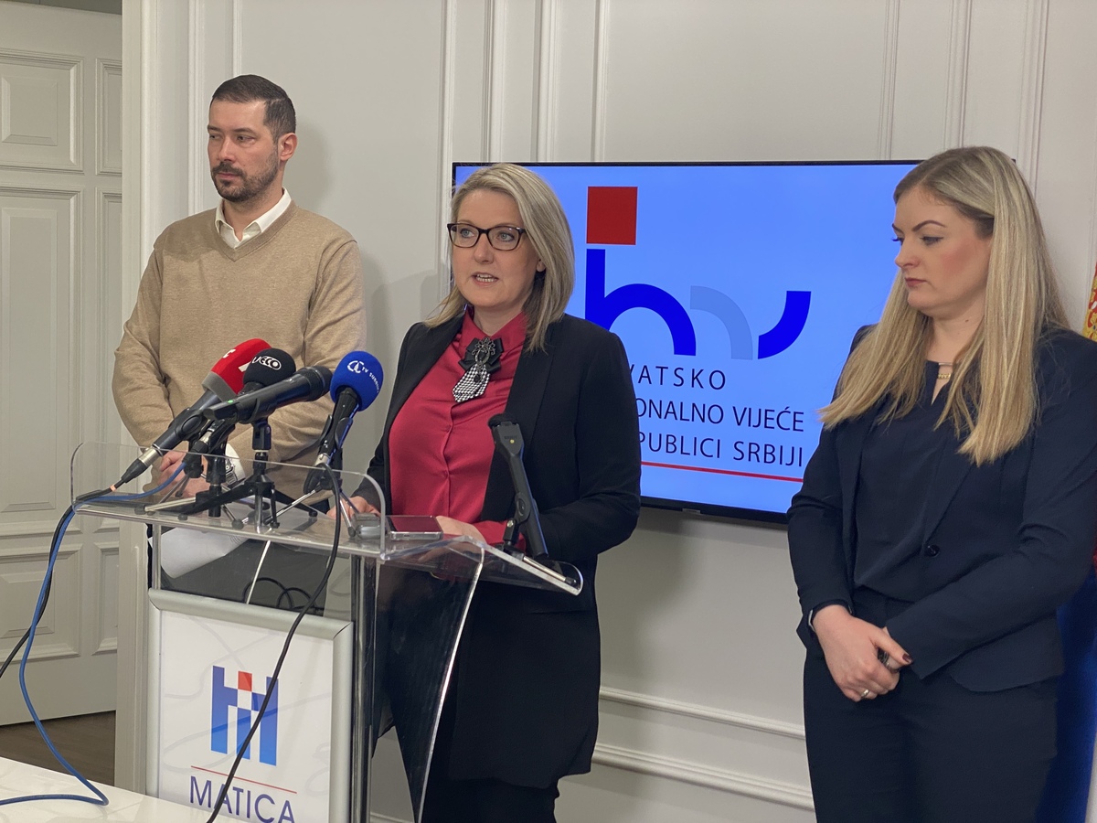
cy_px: 412
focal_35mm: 52
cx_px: 548
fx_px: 1648
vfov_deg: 28.0
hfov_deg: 36.8
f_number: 2
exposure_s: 1/100
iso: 100
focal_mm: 6
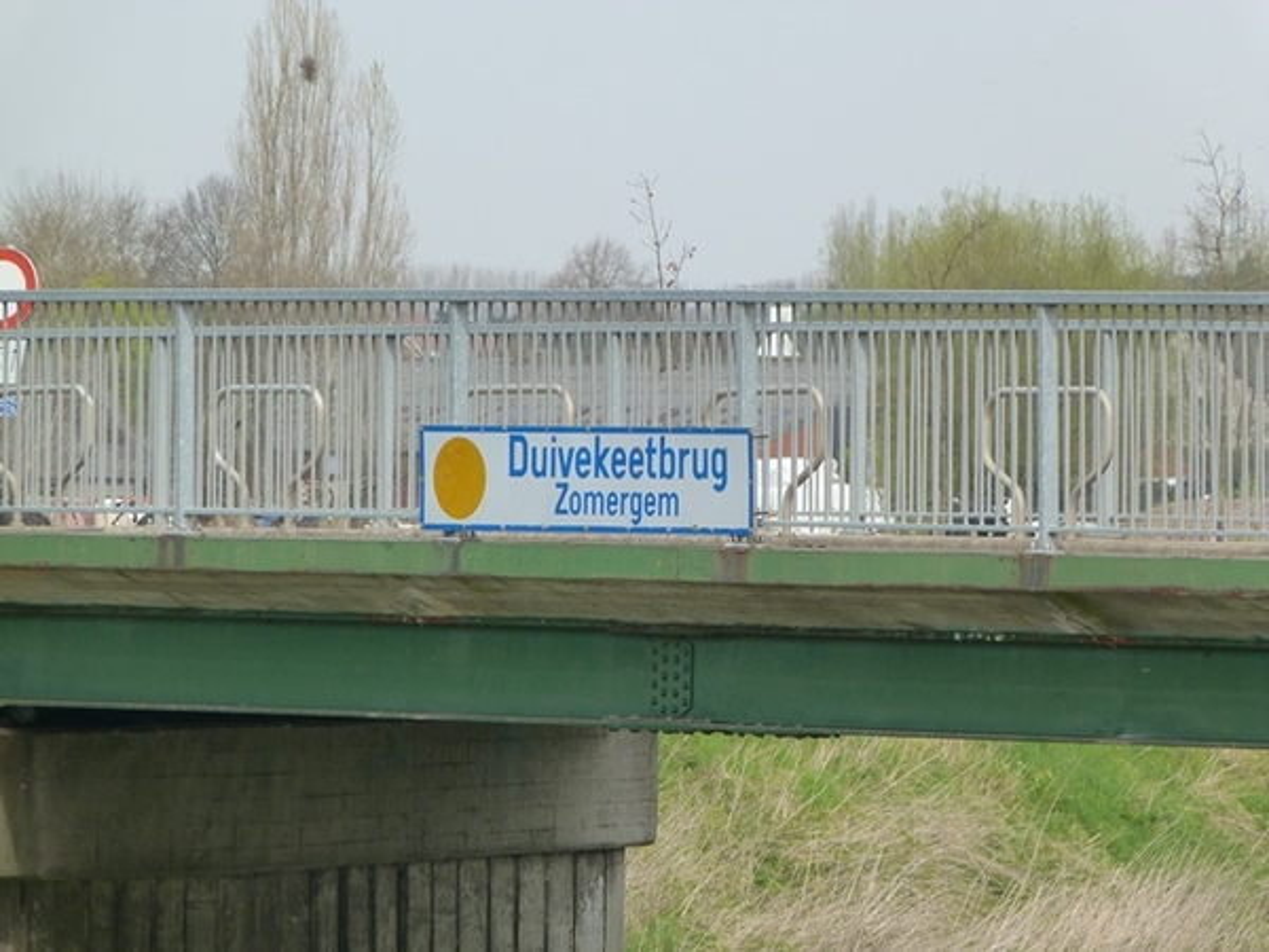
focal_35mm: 405
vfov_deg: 3.7
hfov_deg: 4.9
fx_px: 14847
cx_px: 634
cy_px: 476
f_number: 5
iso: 125
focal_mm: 72.8
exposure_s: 1/250
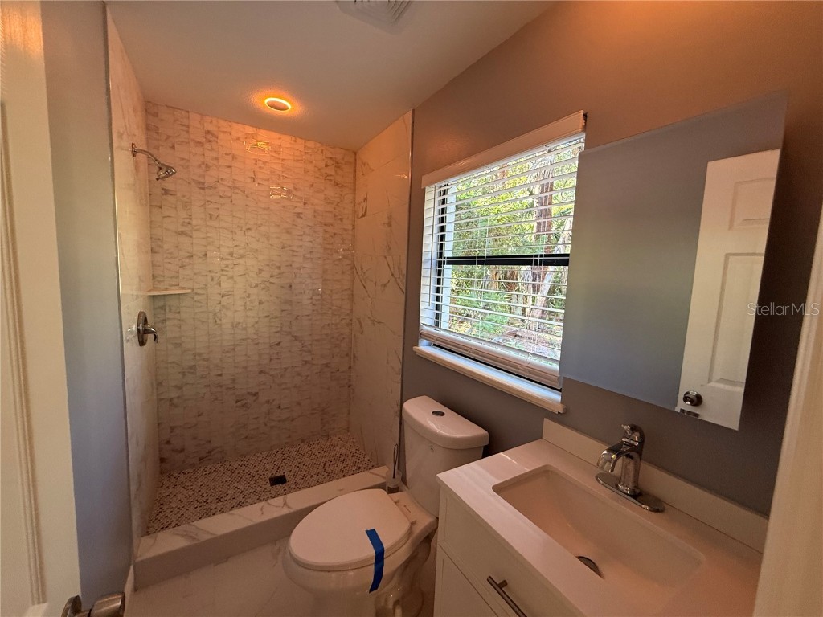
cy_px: 308
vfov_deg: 85.7
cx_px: 412
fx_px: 333
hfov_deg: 102.1
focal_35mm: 14
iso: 250
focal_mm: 2.22
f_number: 2.2
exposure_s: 1/60
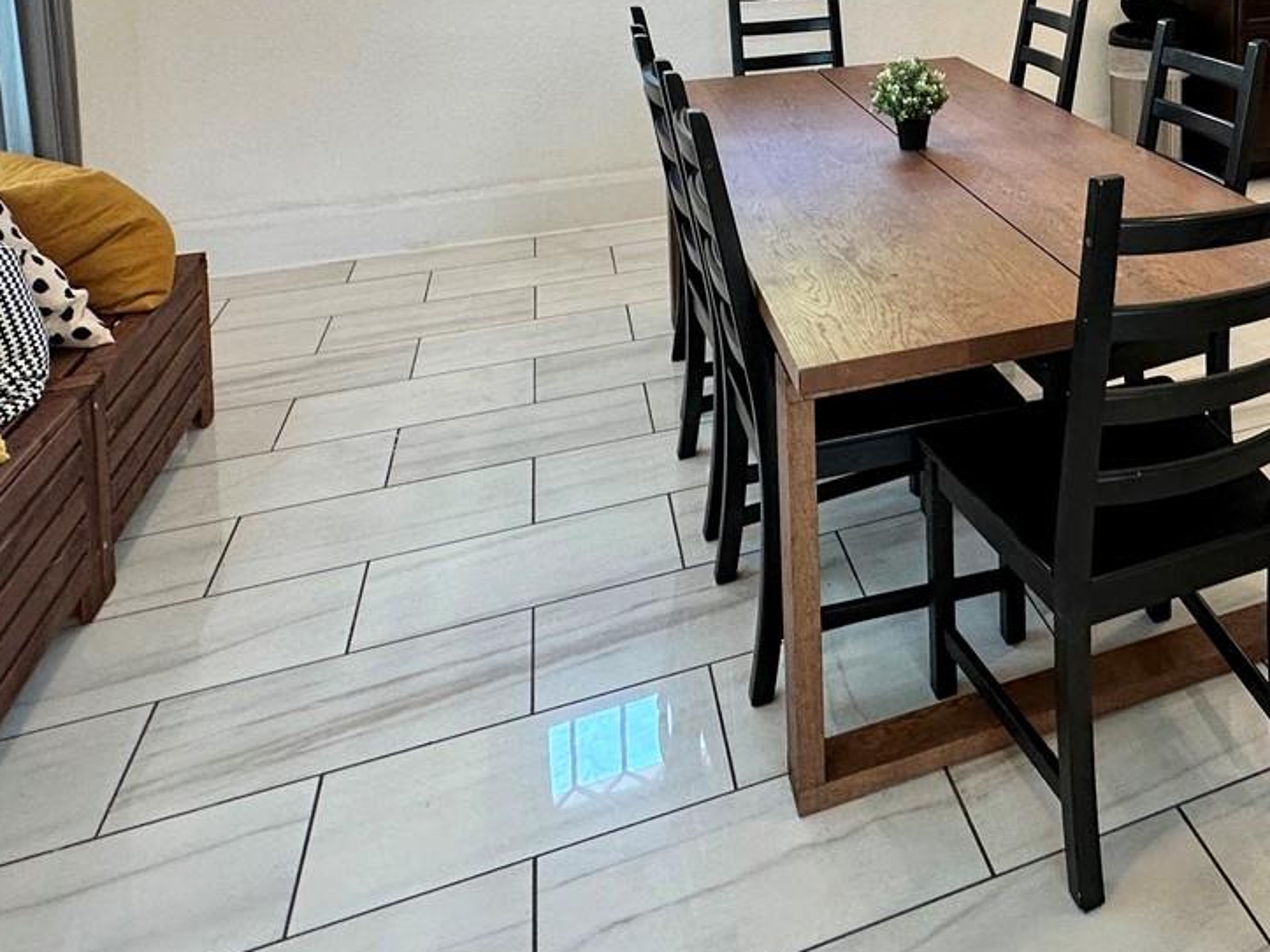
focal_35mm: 31
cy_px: -63
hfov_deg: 54.3
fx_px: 1137
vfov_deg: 38.6
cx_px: 1017
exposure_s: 1/120
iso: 160
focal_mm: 2.22
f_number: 2.2
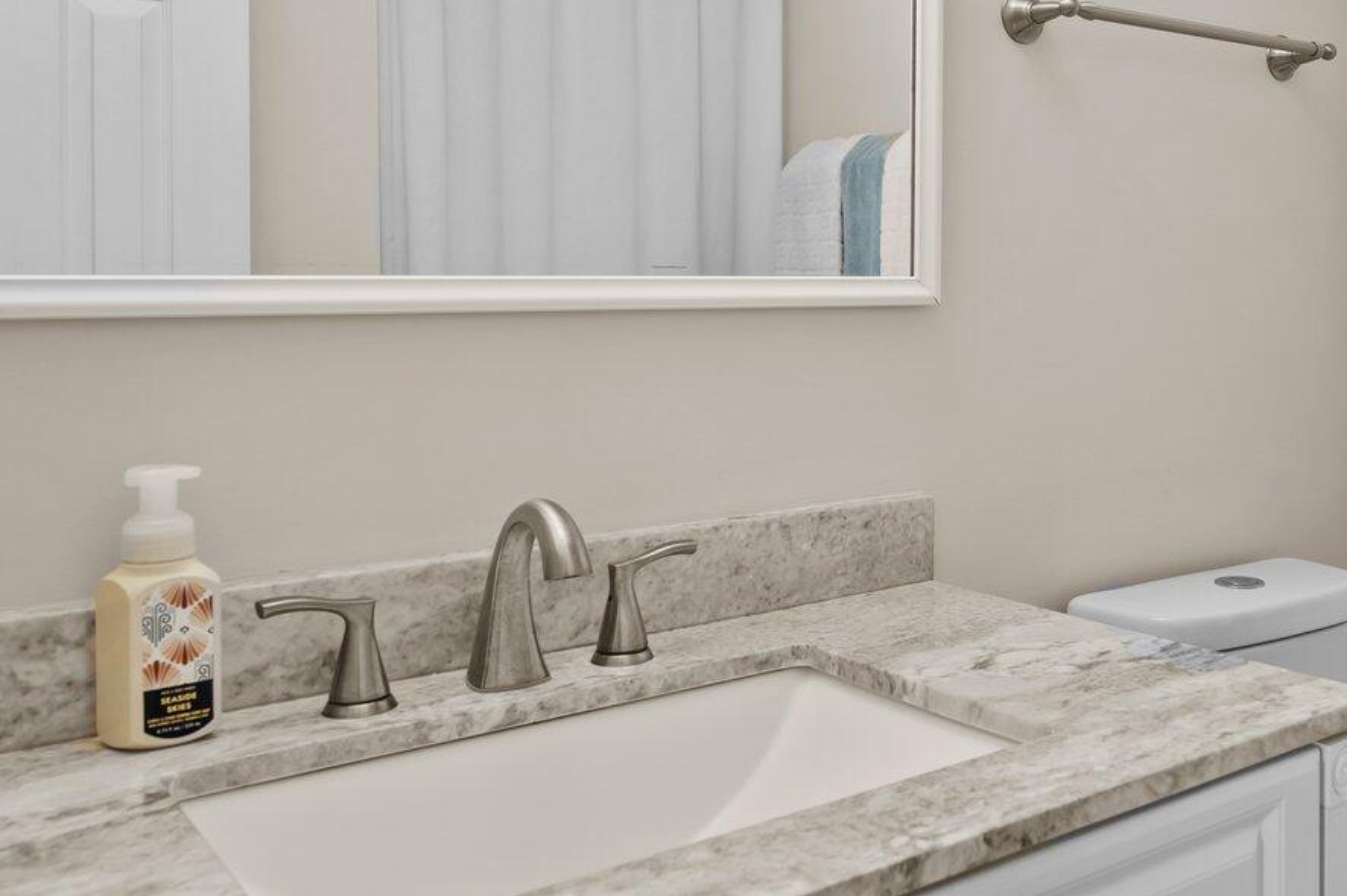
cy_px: 276
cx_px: 1070
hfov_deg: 49.0
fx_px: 1384
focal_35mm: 37
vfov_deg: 35.4
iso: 320
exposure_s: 1/5
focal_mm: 16
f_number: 4
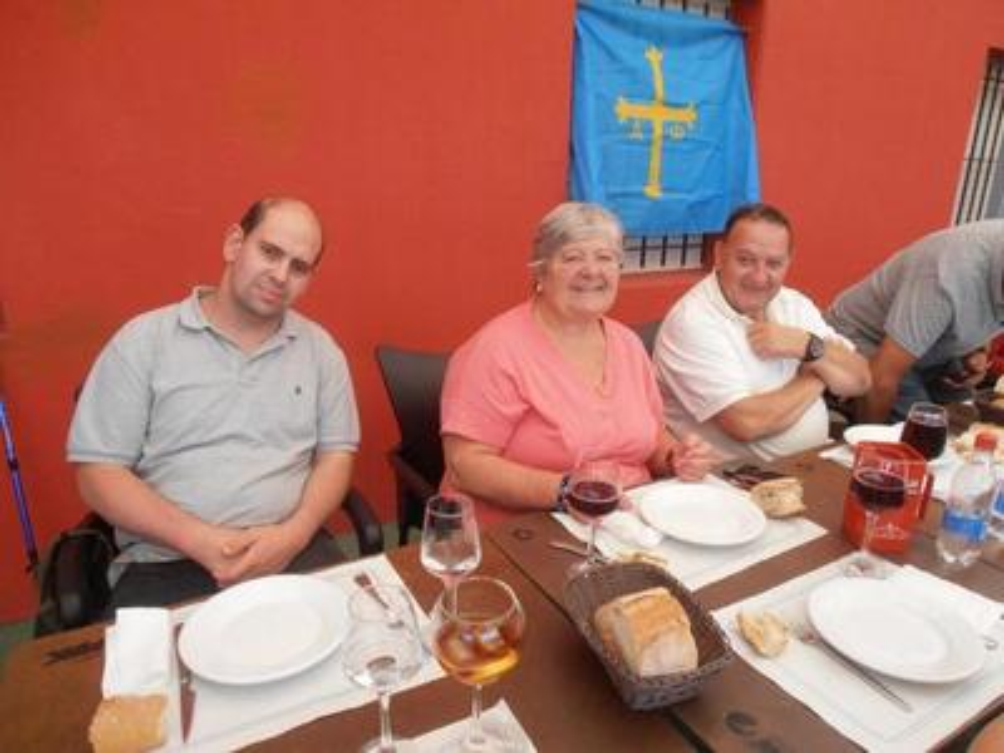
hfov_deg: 71.6
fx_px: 696
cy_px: 376
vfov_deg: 56.8
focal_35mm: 24
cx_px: 502
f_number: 3
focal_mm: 4.2
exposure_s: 1/250
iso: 200
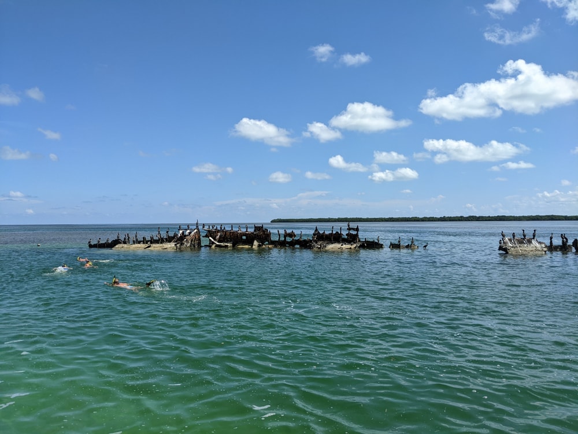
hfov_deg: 65.3
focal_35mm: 27
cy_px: 217
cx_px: 289
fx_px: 451
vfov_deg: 51.4
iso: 68
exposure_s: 1/5882
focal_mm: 4.38
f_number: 1.73
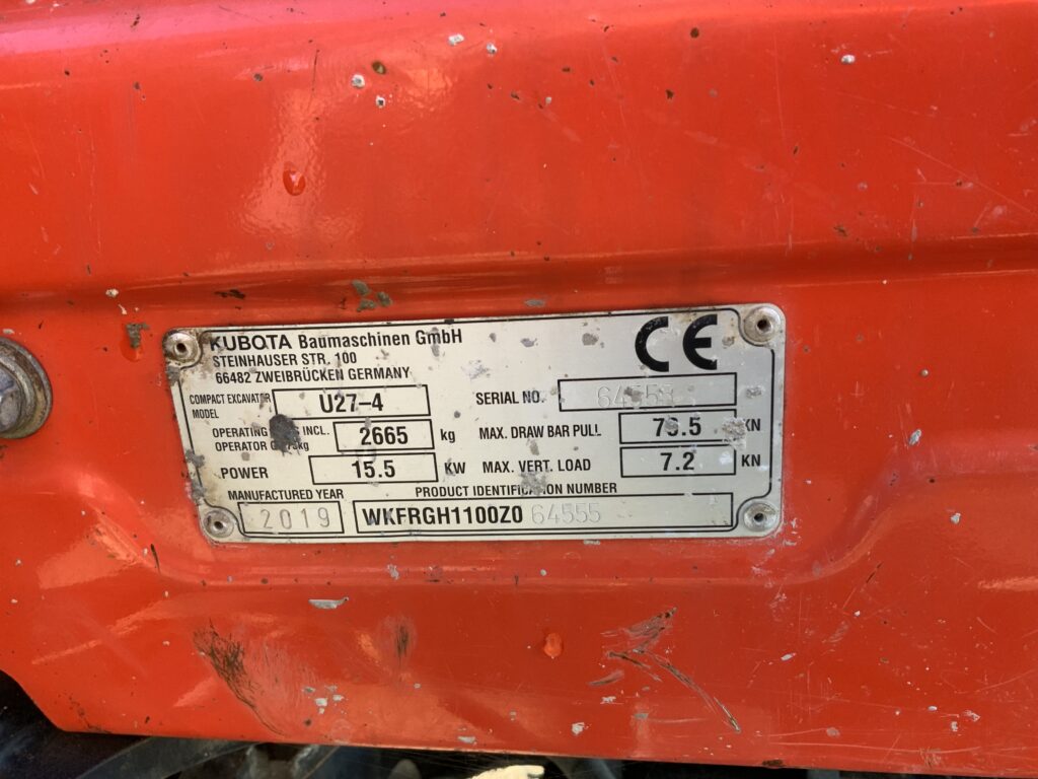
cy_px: 390
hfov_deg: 61.7
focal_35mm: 29
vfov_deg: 48.2
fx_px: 870
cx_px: 519
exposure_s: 1/122
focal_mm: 3
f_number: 1.8
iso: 50
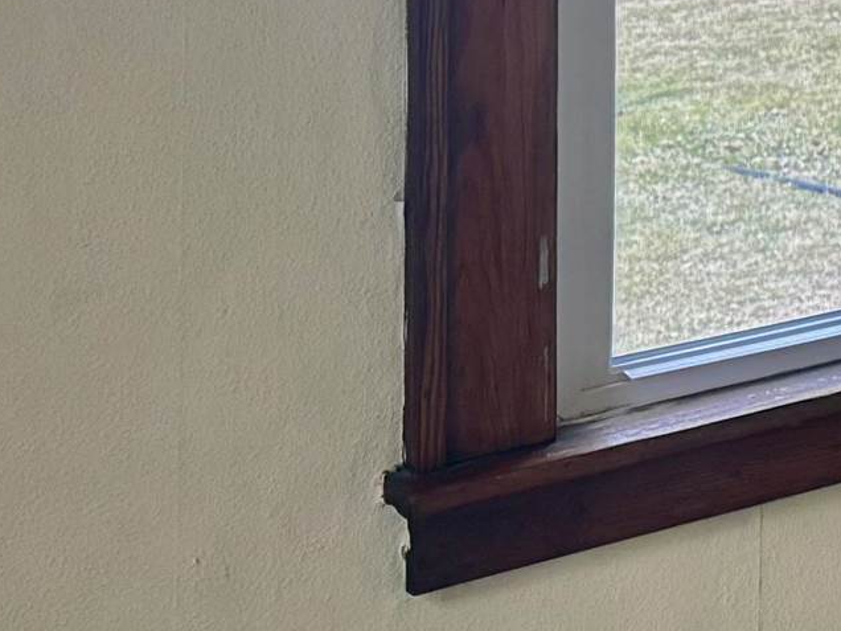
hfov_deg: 13.1
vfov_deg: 12.0
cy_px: -417
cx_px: 1970
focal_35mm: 116
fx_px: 2818
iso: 100
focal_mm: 6.76
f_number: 1.78
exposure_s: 1/224
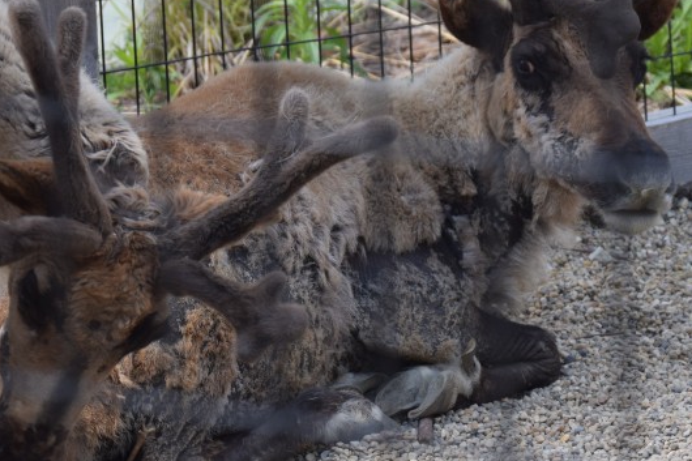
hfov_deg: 7.9
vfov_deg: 5.3
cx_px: 312
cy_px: 158
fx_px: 5015
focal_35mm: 261
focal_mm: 90
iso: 400
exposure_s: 1/500
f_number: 5.6
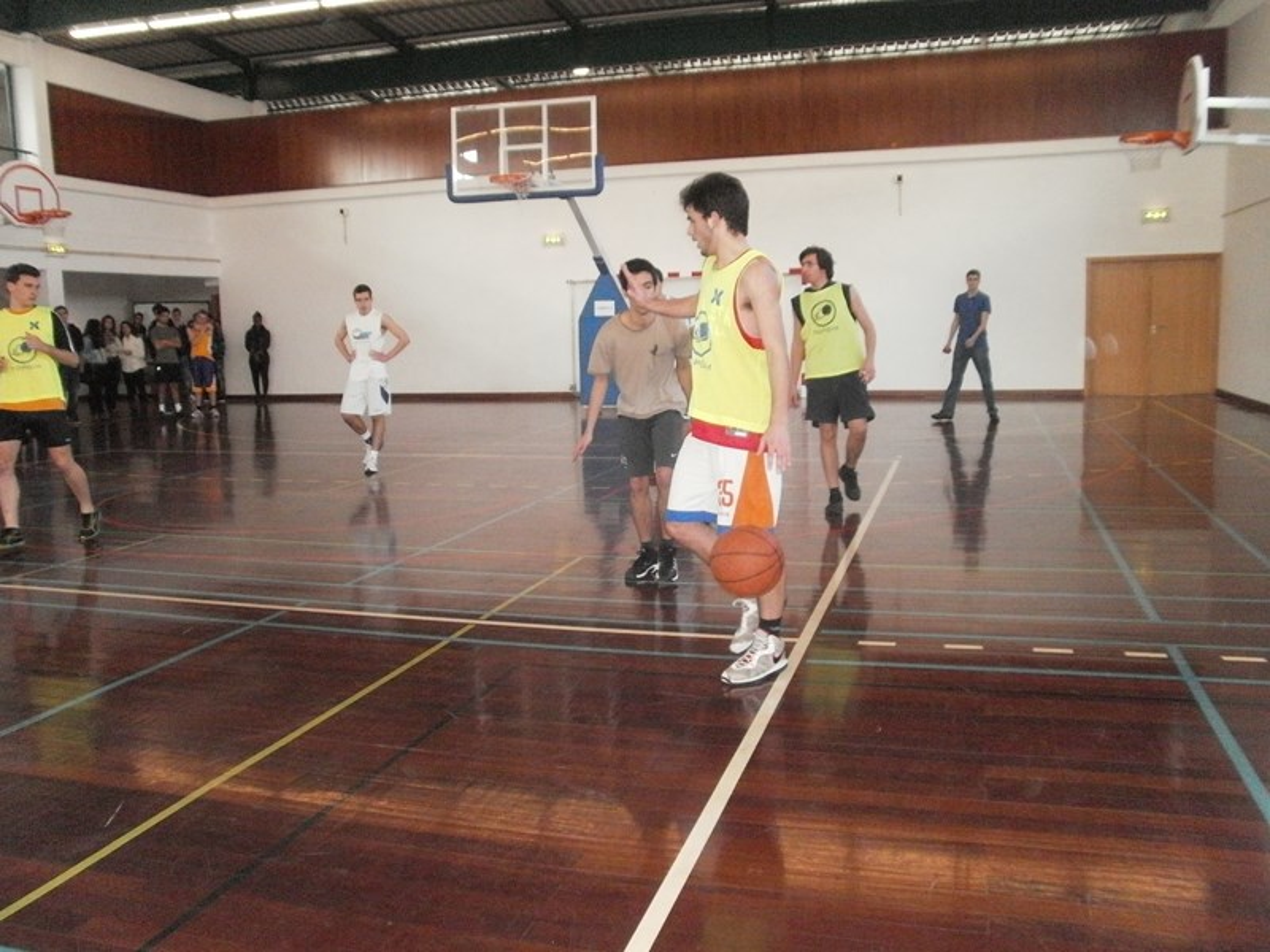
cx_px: 635
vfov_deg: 45.4
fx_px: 1137
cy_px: 476
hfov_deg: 58.4
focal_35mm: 31
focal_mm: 5.45
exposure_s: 1/250
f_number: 2.9
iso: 800
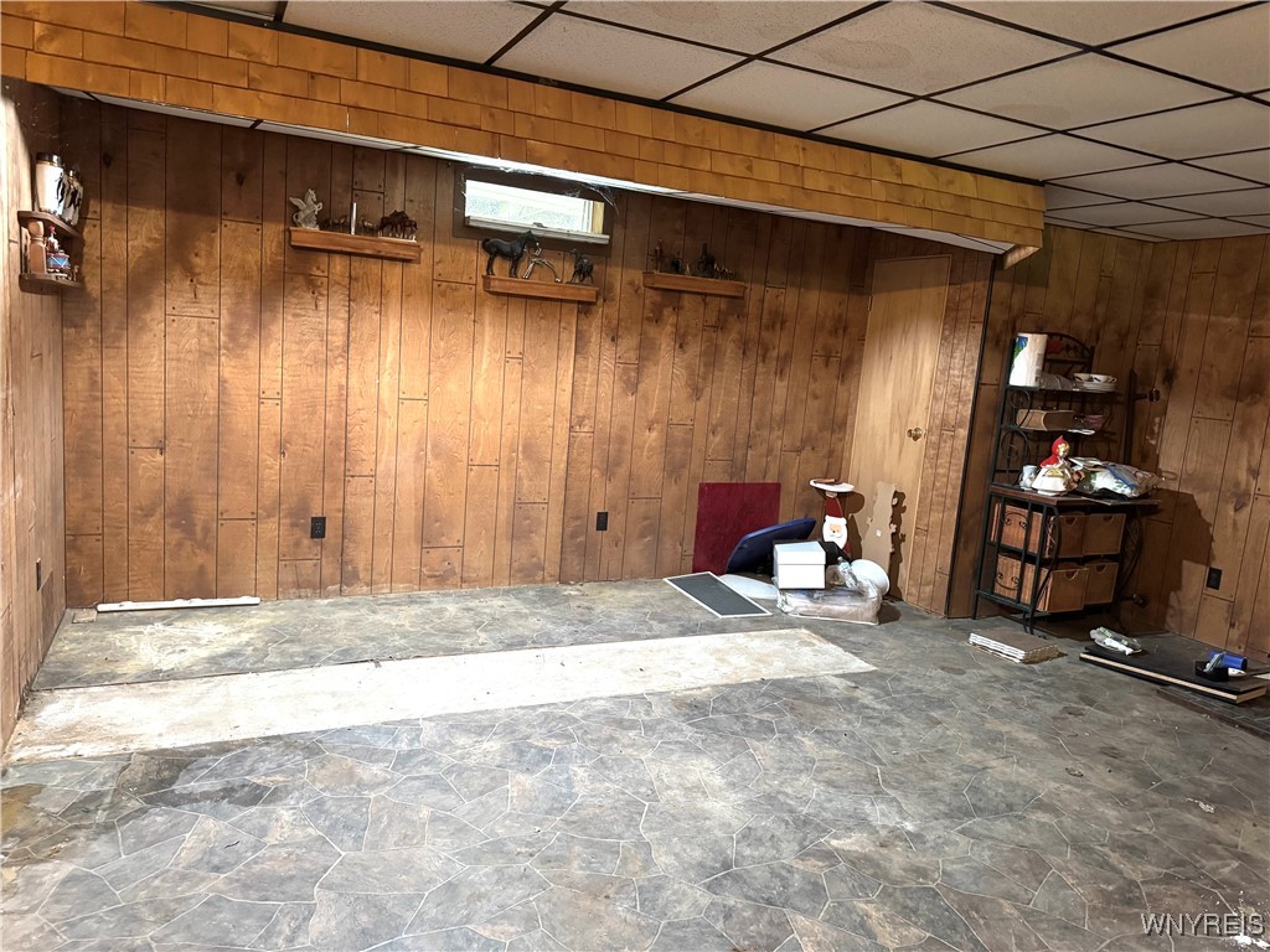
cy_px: 476
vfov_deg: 56.8
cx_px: 635
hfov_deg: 71.6
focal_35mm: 24
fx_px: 881
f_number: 1.78
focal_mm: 6.76
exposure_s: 1/40
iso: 1000
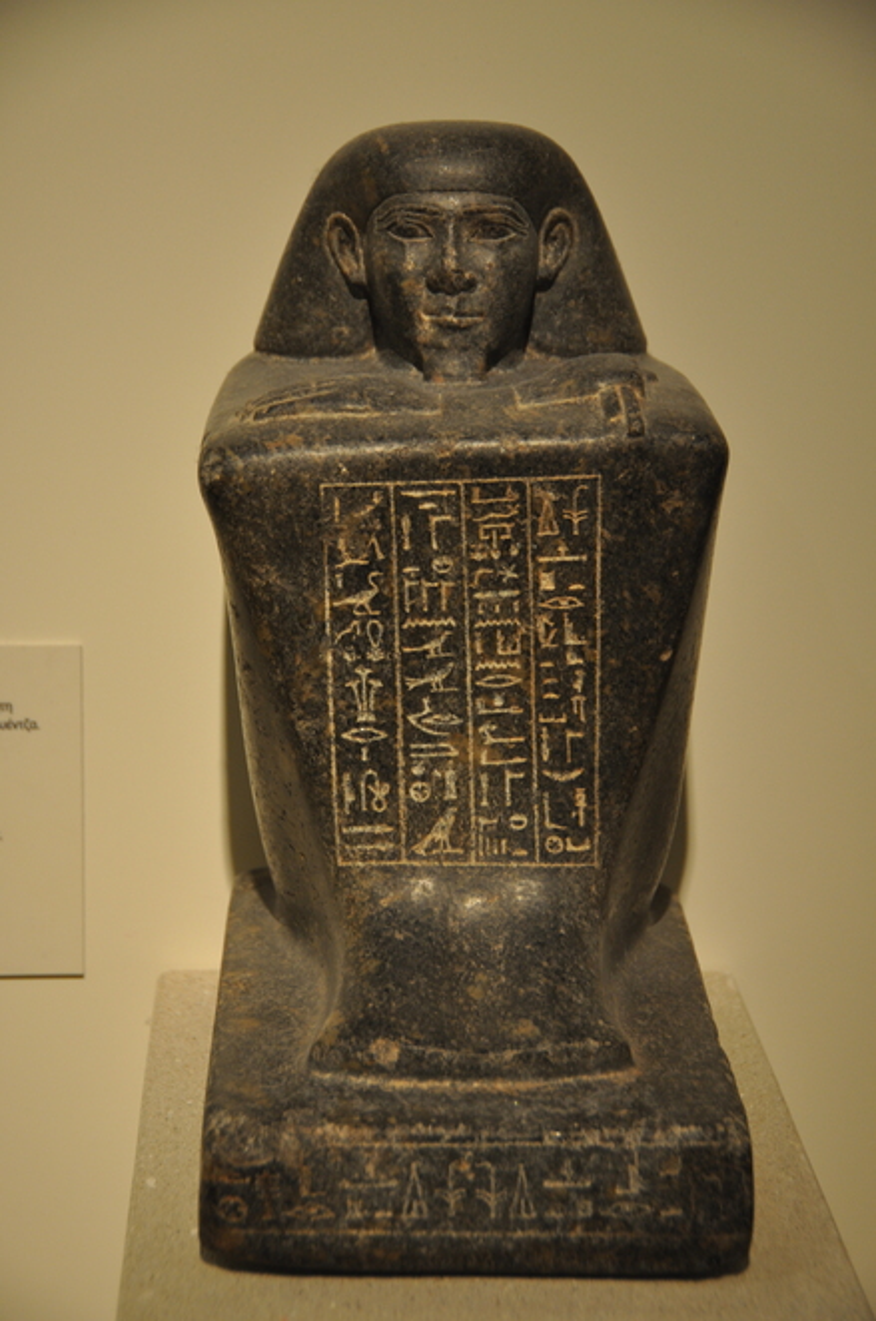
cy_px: 660
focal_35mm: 90
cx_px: 438
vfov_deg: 22.7
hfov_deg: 15.1
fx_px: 3297
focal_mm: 60
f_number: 4.8
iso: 500
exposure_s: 1/25
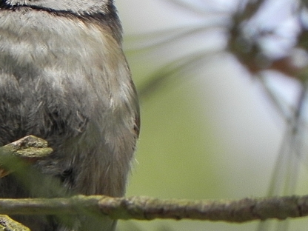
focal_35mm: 1668
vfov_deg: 0.9
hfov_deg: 1.2
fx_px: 14841
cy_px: 106
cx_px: 89
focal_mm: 120
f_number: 5.6
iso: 160
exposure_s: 1/236
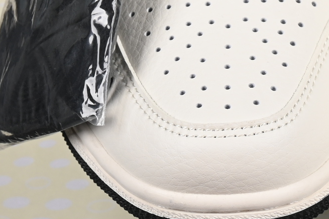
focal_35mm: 302
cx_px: 455
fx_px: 2758
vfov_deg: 4.5
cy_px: -54
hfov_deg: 6.8
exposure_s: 1/160
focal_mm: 48
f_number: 7.1
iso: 160
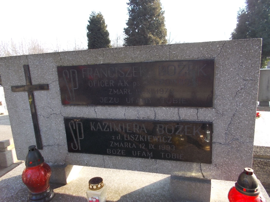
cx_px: 135
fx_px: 203
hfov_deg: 67.3
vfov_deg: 53.1
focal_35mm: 26
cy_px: 101
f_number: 3.2
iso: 80
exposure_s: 1/125
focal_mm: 4.6
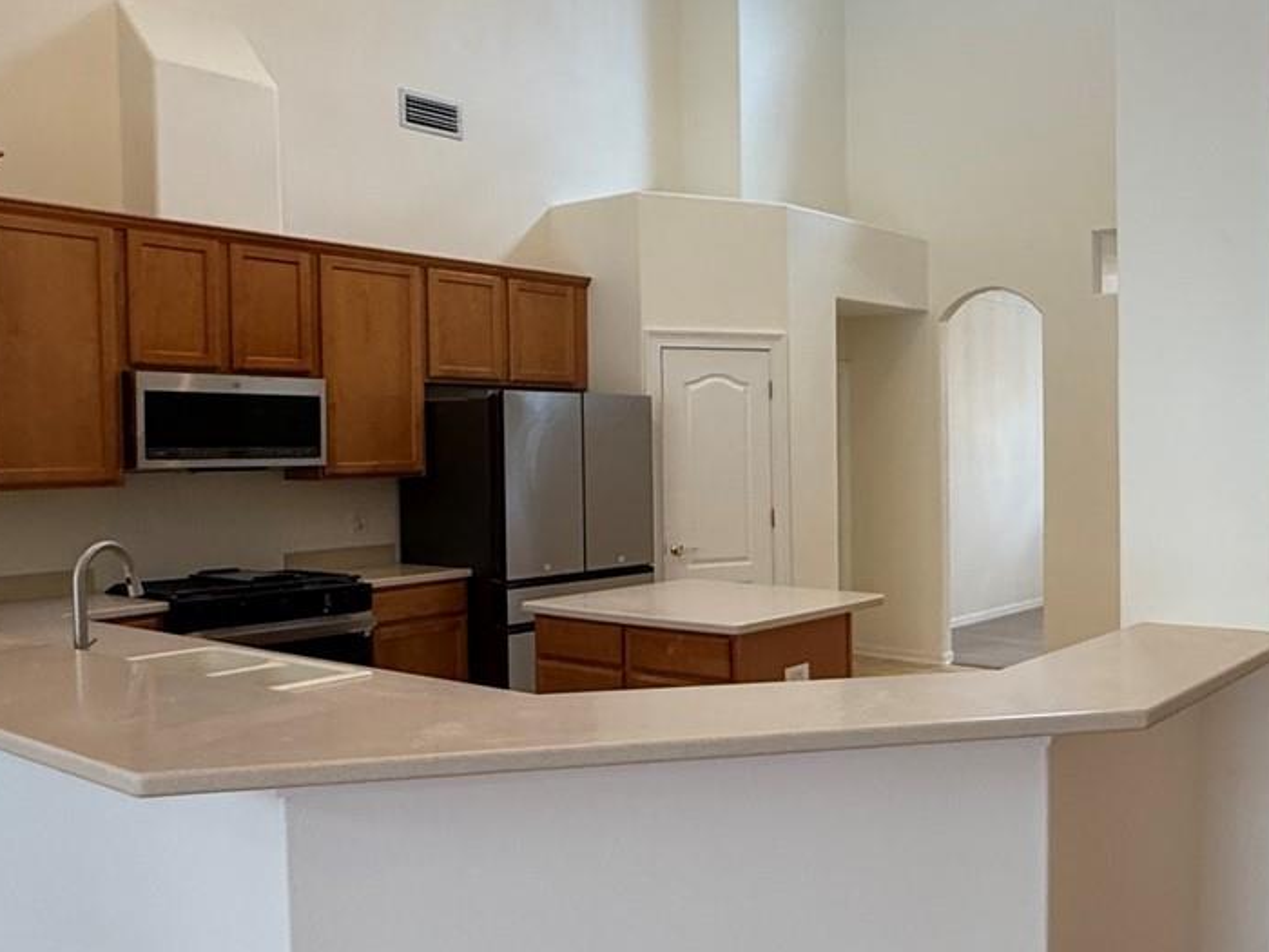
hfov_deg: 53.5
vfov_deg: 44.2
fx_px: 1173
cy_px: 475
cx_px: 990
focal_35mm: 32
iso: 250
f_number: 2.2
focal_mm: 2.22
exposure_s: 1/120
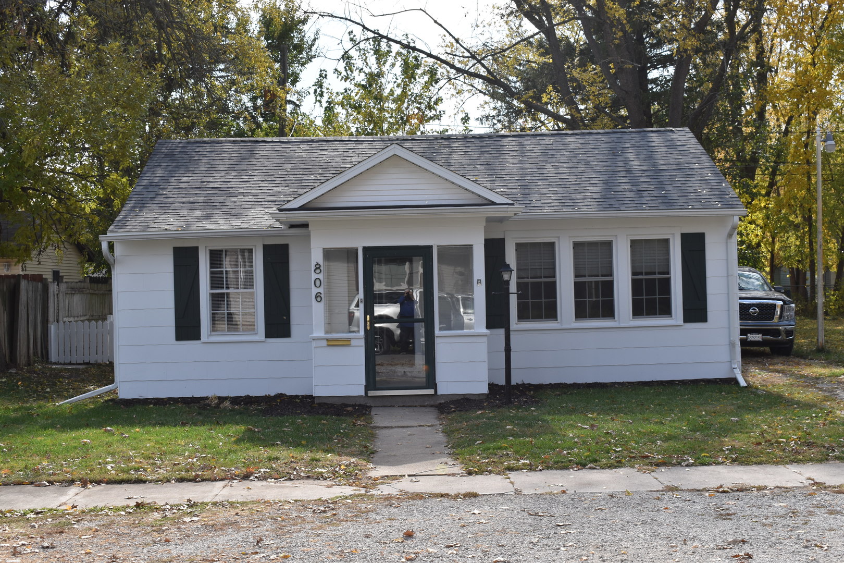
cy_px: 282
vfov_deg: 25.8
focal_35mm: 52
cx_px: 422
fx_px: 1231
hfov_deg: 37.9
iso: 200
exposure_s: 1/250
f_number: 8
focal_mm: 35
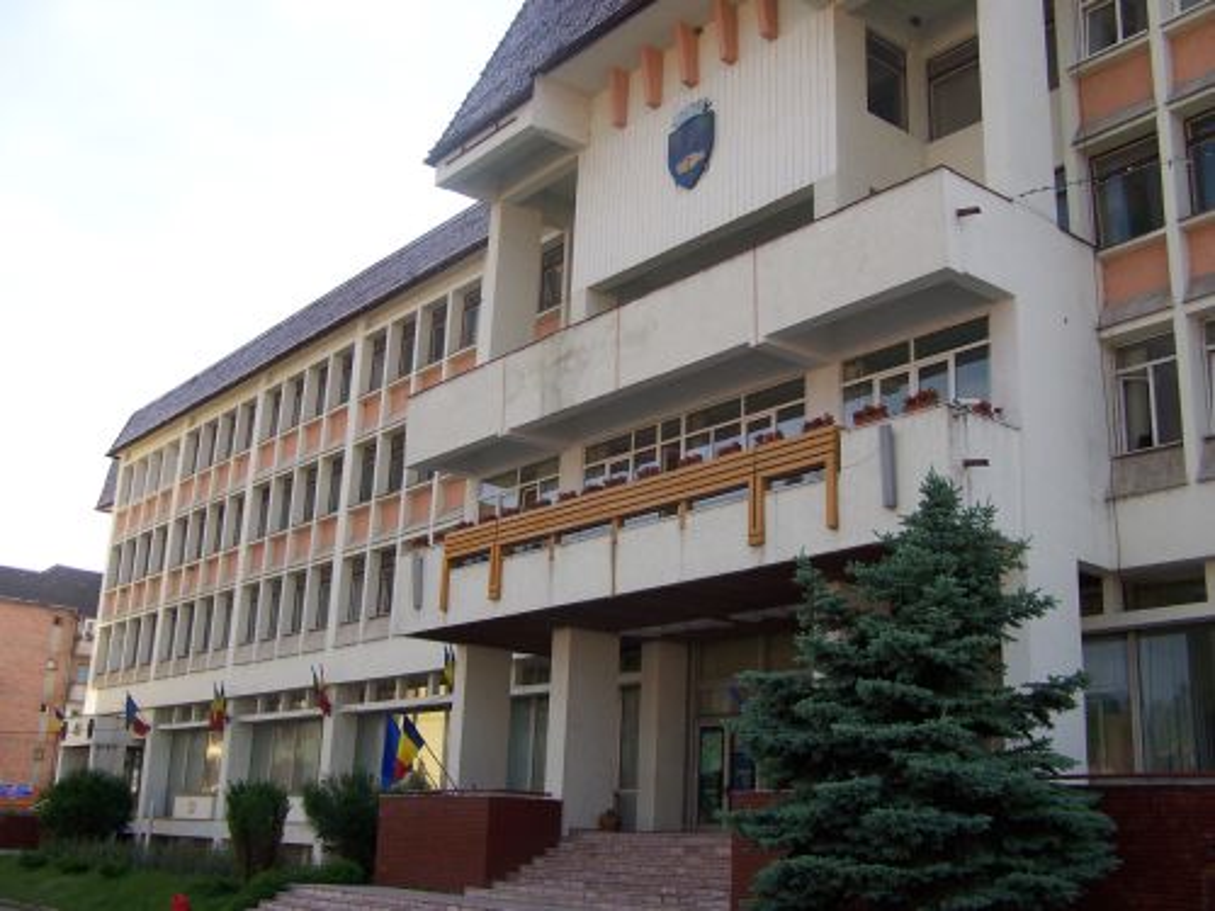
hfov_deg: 49.0
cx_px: 608
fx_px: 1334
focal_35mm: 38
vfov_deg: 37.7
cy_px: 456
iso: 80
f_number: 2.8
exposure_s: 1/200
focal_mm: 6.3
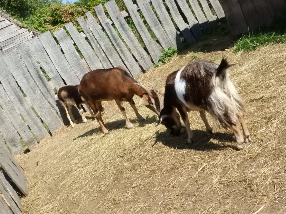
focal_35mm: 55
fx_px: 454
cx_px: 143
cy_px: 107
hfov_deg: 34.9
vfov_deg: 26.6
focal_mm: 9.9
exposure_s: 1/3200
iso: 1600
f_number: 8
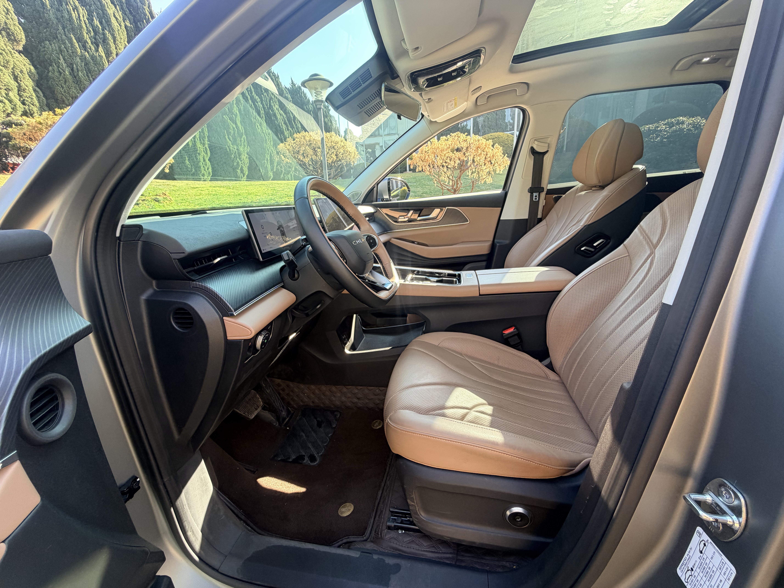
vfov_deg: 85.7
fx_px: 317
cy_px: 294
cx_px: 392
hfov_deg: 102.1
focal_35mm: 14
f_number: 2.2
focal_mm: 2.22
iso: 100
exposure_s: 1/121
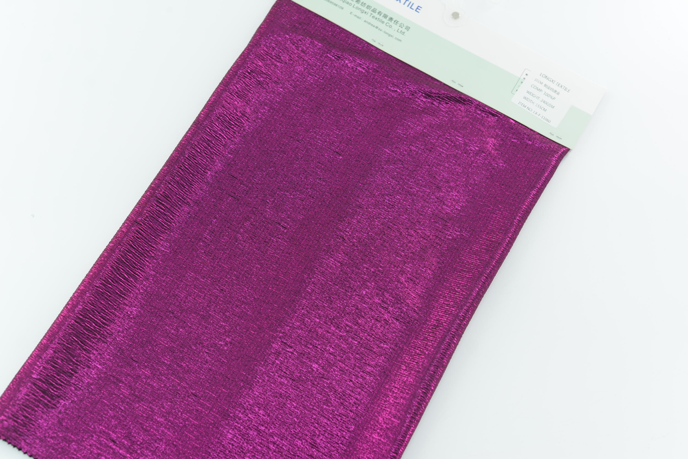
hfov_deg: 39.6
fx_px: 956
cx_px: 344
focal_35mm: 50
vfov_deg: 27.0
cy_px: 230
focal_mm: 50
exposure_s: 1/100
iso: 100
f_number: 4
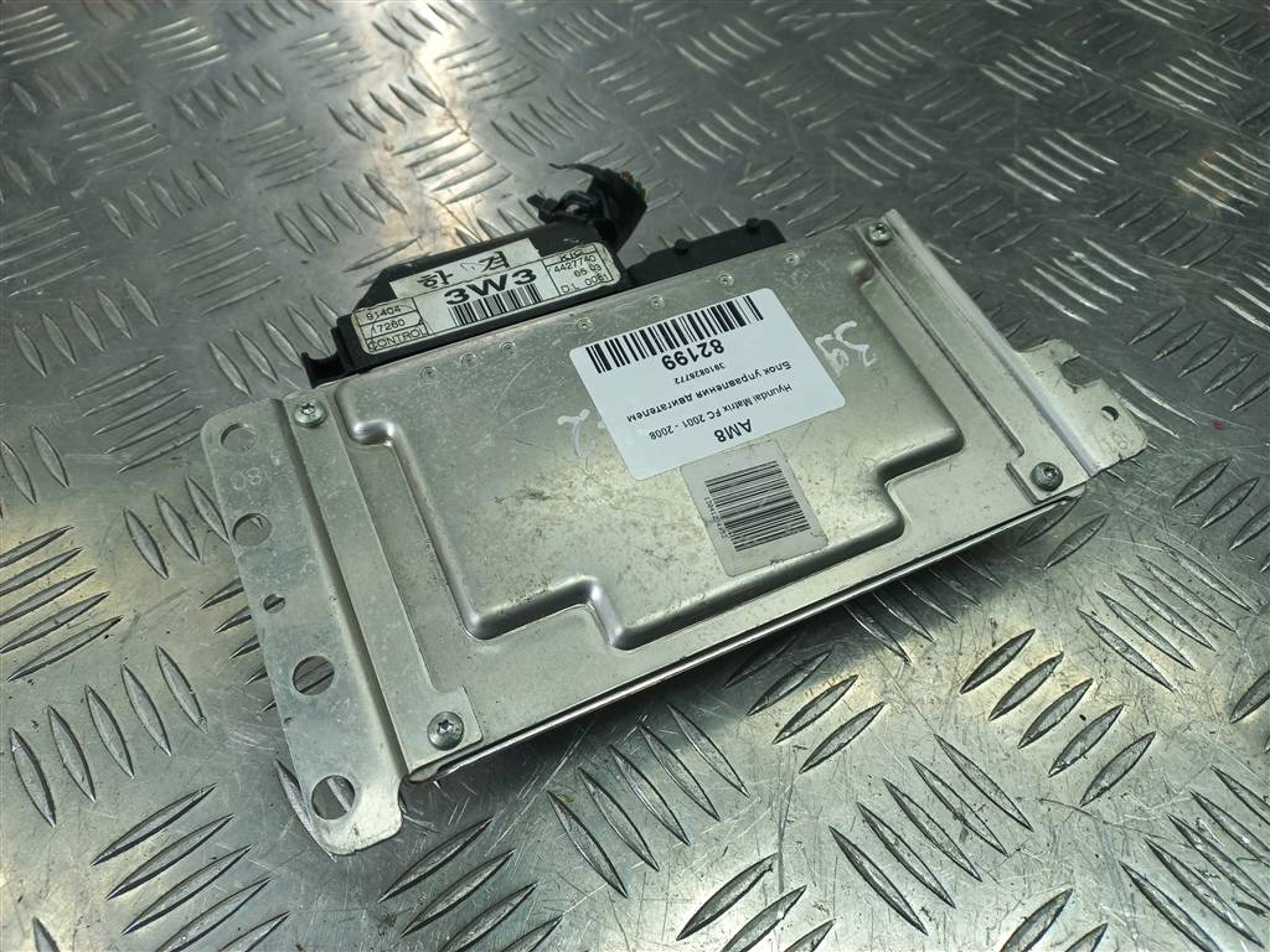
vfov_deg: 54.9
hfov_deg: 69.4
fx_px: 917
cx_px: 635
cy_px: 476
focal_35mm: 25
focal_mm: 4.6
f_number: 1.8
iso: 40
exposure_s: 1/50
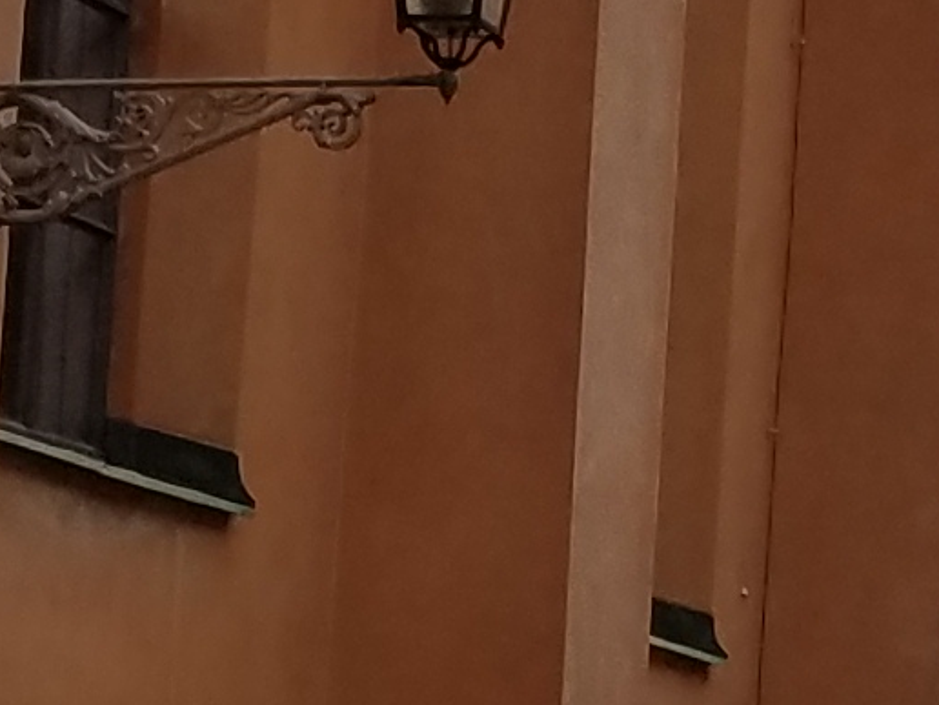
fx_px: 5507
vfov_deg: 7.3
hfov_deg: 9.7
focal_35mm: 203
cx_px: 586
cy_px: 401
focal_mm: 4.2
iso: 50
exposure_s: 1/1660
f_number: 1.7
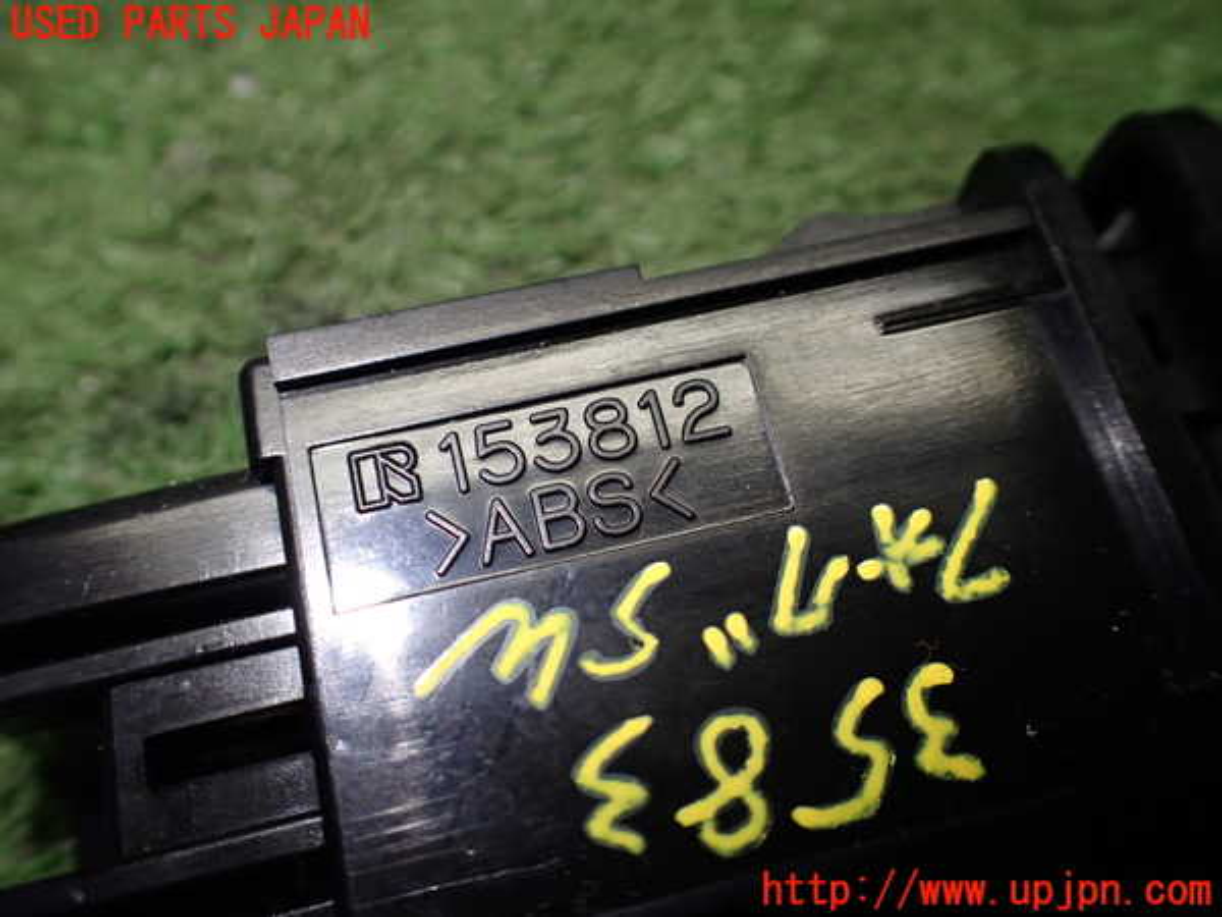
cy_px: 458
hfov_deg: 60.0
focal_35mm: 30
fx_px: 1059
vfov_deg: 46.8
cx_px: 611
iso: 200
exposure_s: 1/125
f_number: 2.3
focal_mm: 5.4
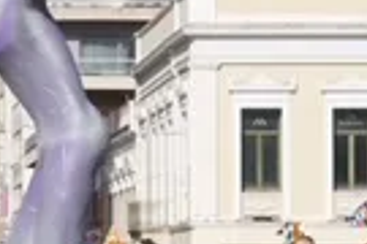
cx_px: -109
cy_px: 144
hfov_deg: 7.5
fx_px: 2752
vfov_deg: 5.1
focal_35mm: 270
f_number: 11
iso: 125
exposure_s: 1/200
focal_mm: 57
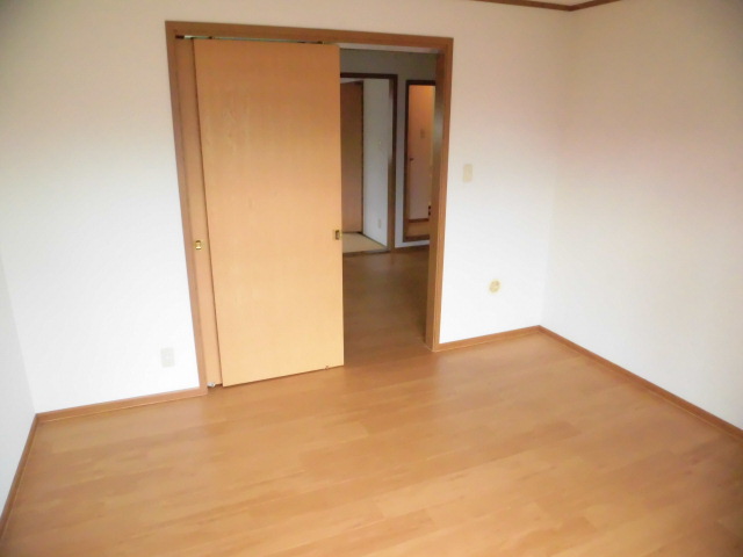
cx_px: 372
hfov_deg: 71.6
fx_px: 515
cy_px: 278
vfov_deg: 56.8
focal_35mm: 24
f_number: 3.1
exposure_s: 1/125
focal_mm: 4.3
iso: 800
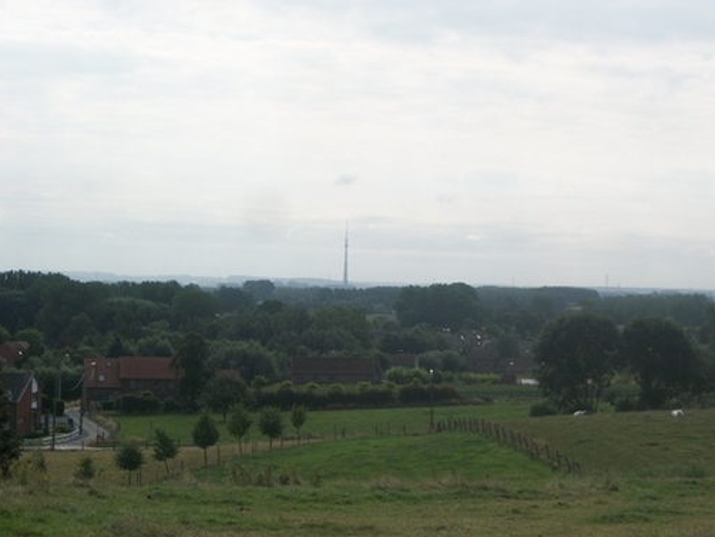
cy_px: 301
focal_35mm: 92
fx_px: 1901
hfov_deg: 21.3
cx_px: 420
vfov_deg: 16.1
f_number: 4.6
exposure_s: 1/1000
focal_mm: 13.7
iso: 80
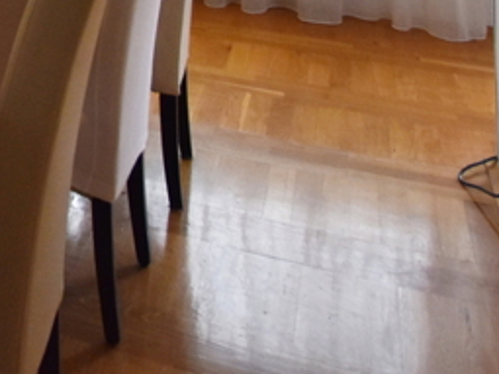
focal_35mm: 68
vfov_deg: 16.8
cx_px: -266
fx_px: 980
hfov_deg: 22.8
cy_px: -347
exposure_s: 1/250
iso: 500
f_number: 4.5
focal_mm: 10
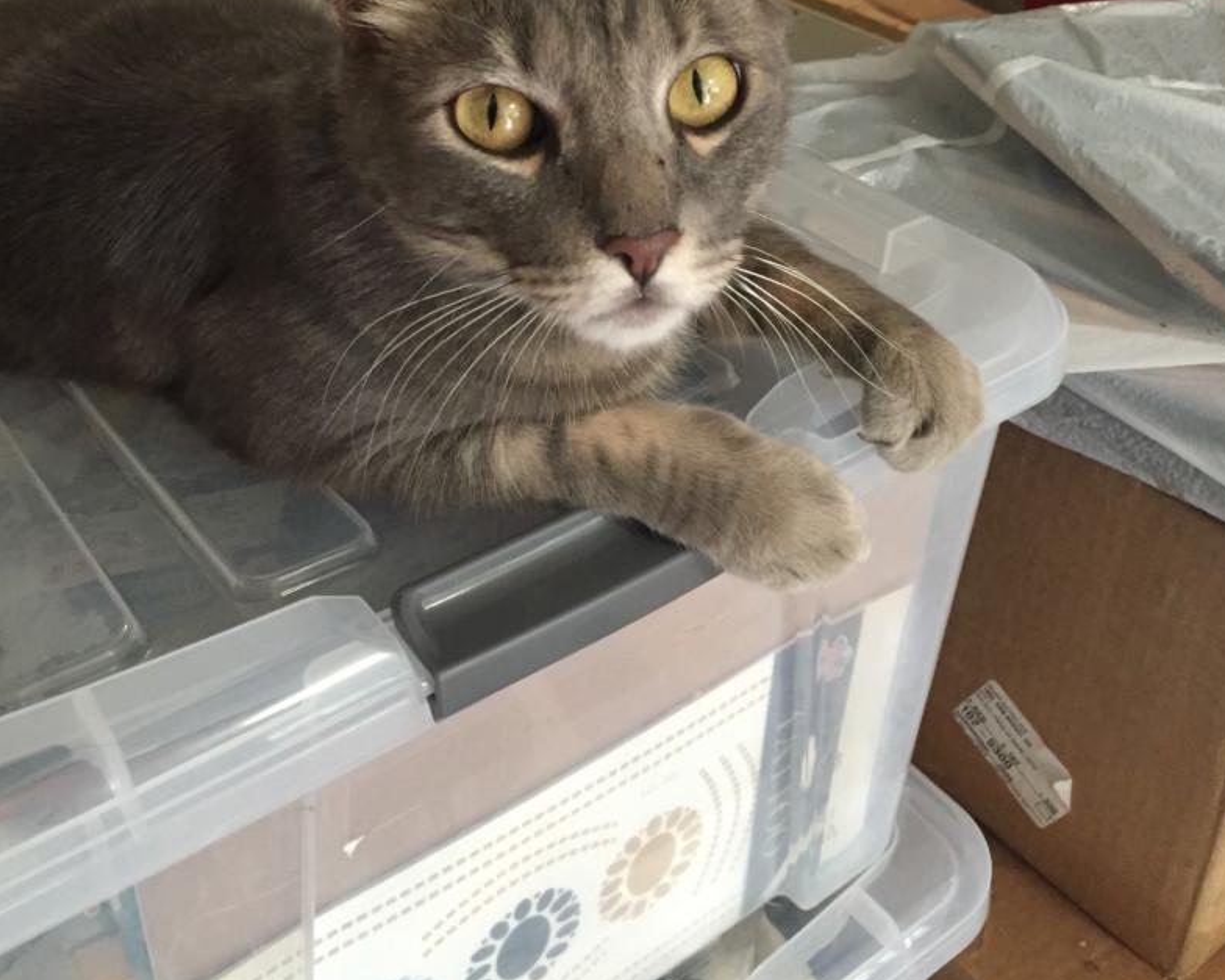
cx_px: 630
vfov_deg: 37.0
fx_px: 1414
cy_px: 206
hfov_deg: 46.8
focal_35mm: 39
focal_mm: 4.15
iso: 250
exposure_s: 1/30
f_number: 2.2
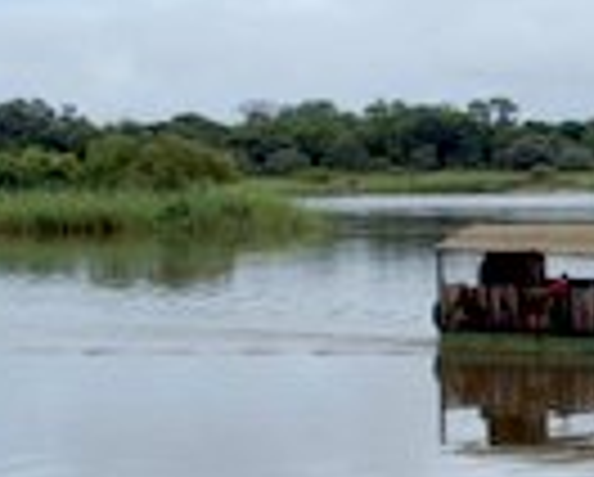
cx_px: 675
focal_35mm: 133
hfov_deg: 14.1
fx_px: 2342
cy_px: 166
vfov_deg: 11.6
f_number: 3.5
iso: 100
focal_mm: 10.8
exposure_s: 1/640
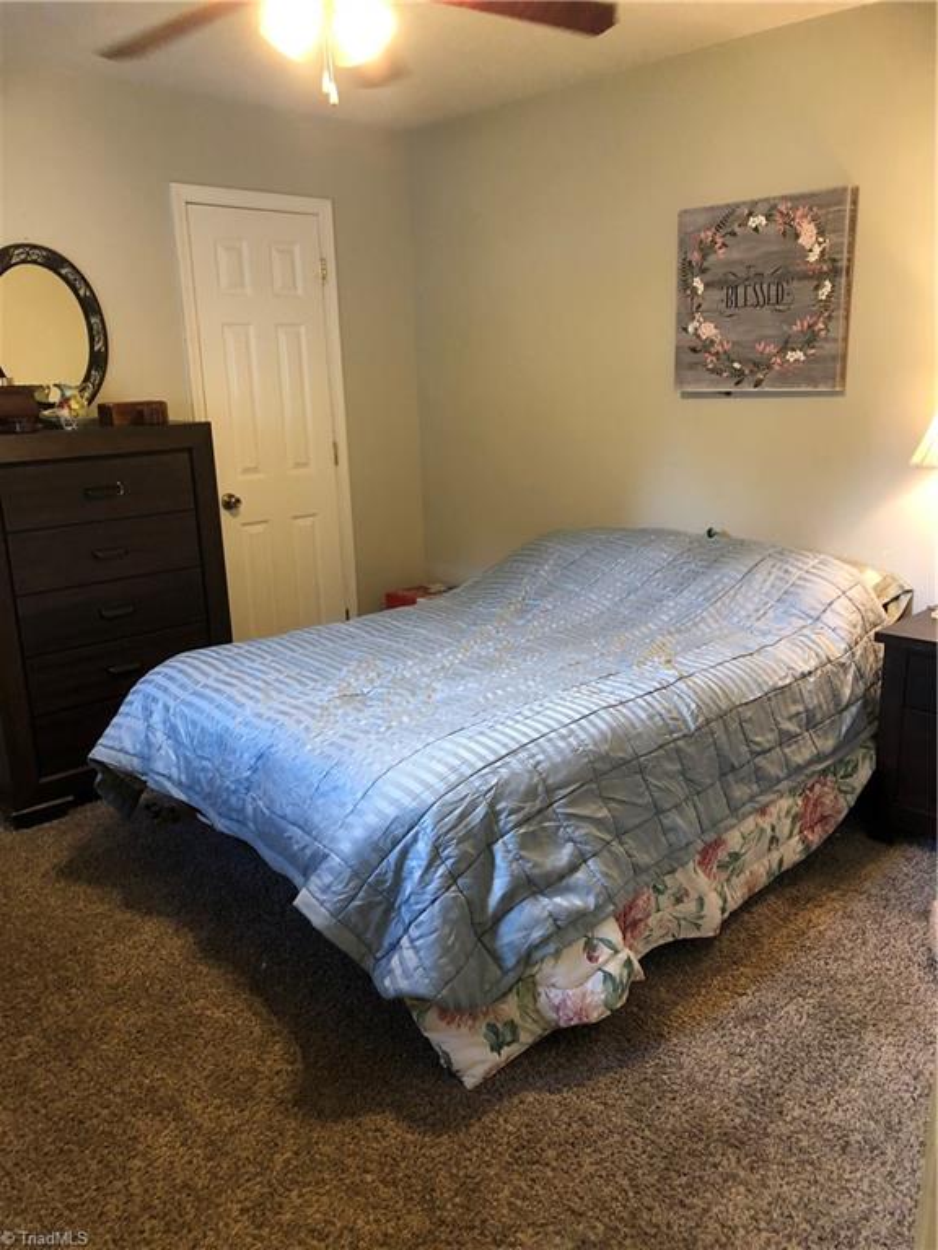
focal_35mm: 28
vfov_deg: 63.4
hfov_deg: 49.7
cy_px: 625
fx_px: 1012
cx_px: 469
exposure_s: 1/15
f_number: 1.8
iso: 80
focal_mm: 3.99
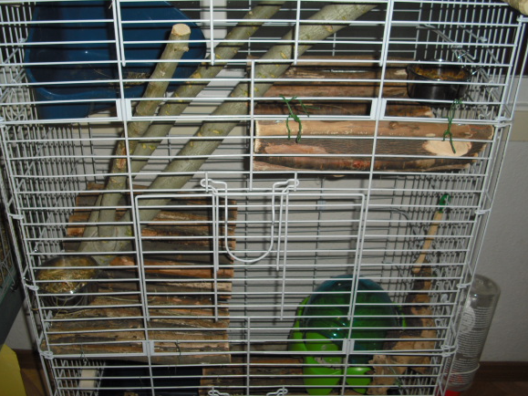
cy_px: 184
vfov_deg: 34.3
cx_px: 244
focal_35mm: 42
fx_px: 640
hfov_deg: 44.8
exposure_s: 1/60
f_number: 2.8
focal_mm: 6.2
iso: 100
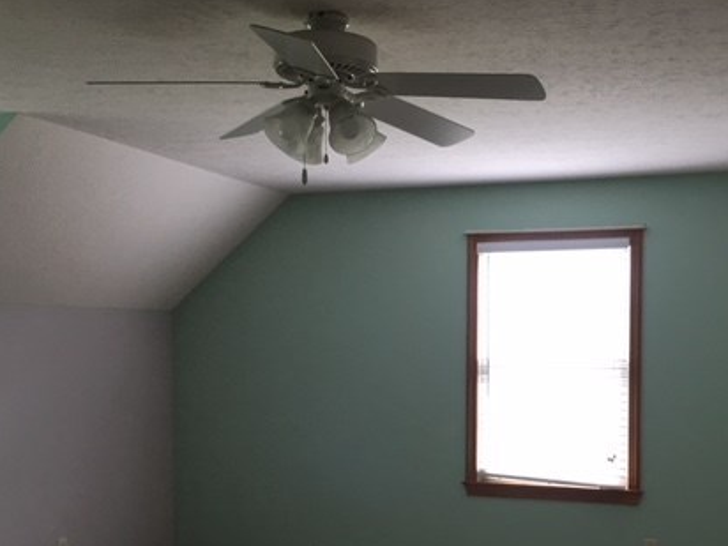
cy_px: 385
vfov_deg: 31.8
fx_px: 946
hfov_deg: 41.8
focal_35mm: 45
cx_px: 449
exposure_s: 1/30
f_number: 2.2
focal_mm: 4.15
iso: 25
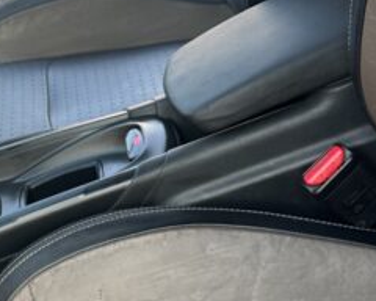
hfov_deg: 22.0
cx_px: -111
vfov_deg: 19.3
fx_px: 868
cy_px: 270
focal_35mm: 78
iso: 64
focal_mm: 6.86
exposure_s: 1/121
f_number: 1.78
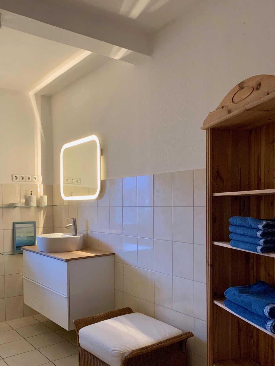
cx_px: 122
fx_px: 339
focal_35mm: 32
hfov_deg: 44.1
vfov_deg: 56.4
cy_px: 220
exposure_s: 1/50
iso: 400
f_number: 1.8
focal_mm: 4.25
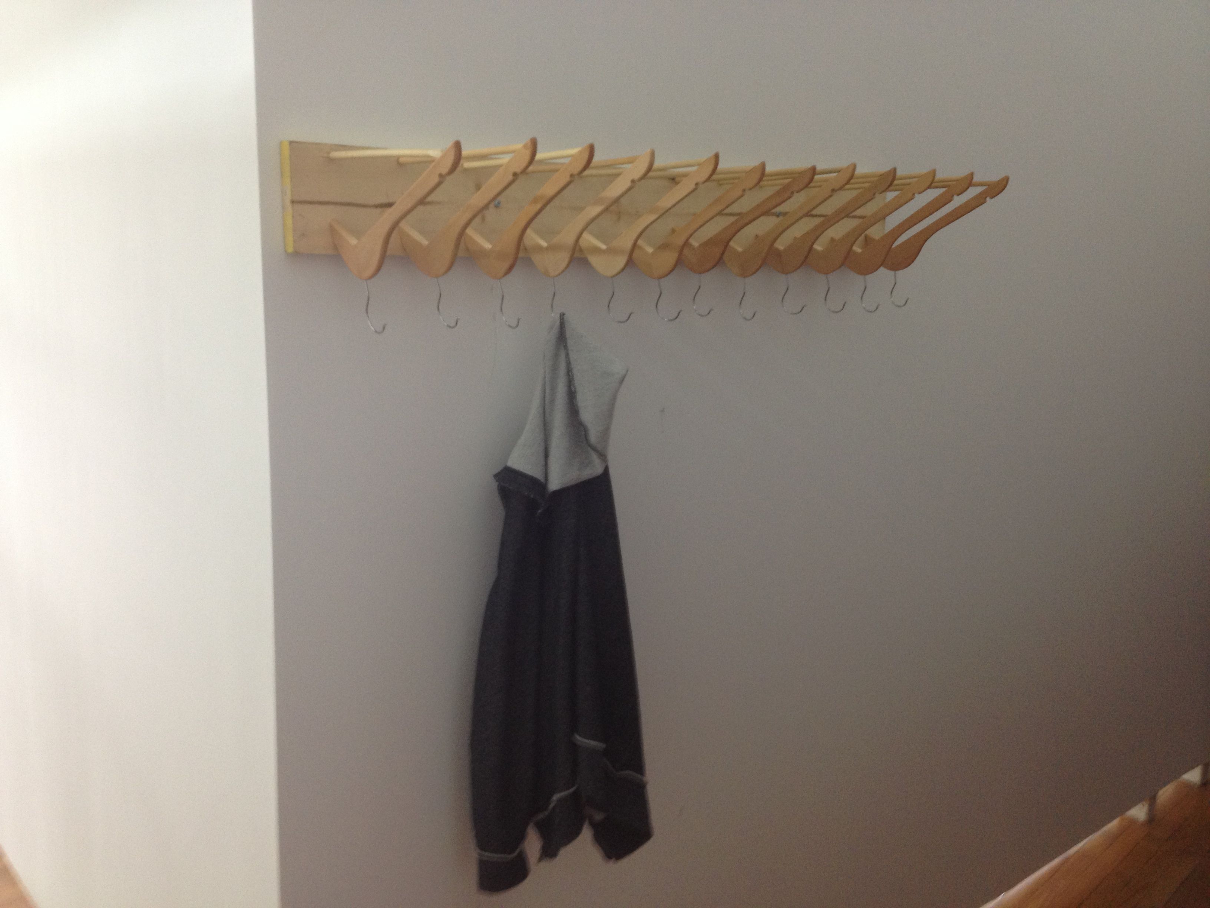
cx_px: 605
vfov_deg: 40.7
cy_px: 454
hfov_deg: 52.6
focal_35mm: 35
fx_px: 1223
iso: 100
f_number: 2.4
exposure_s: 1/20
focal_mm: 4.28
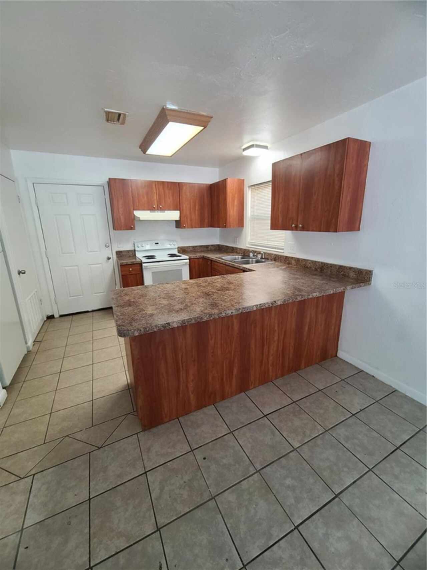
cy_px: 285
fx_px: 214
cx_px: 214
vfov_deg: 106.2
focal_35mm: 13
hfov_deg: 89.9
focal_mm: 2.2
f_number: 2.2
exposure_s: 1/60
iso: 320
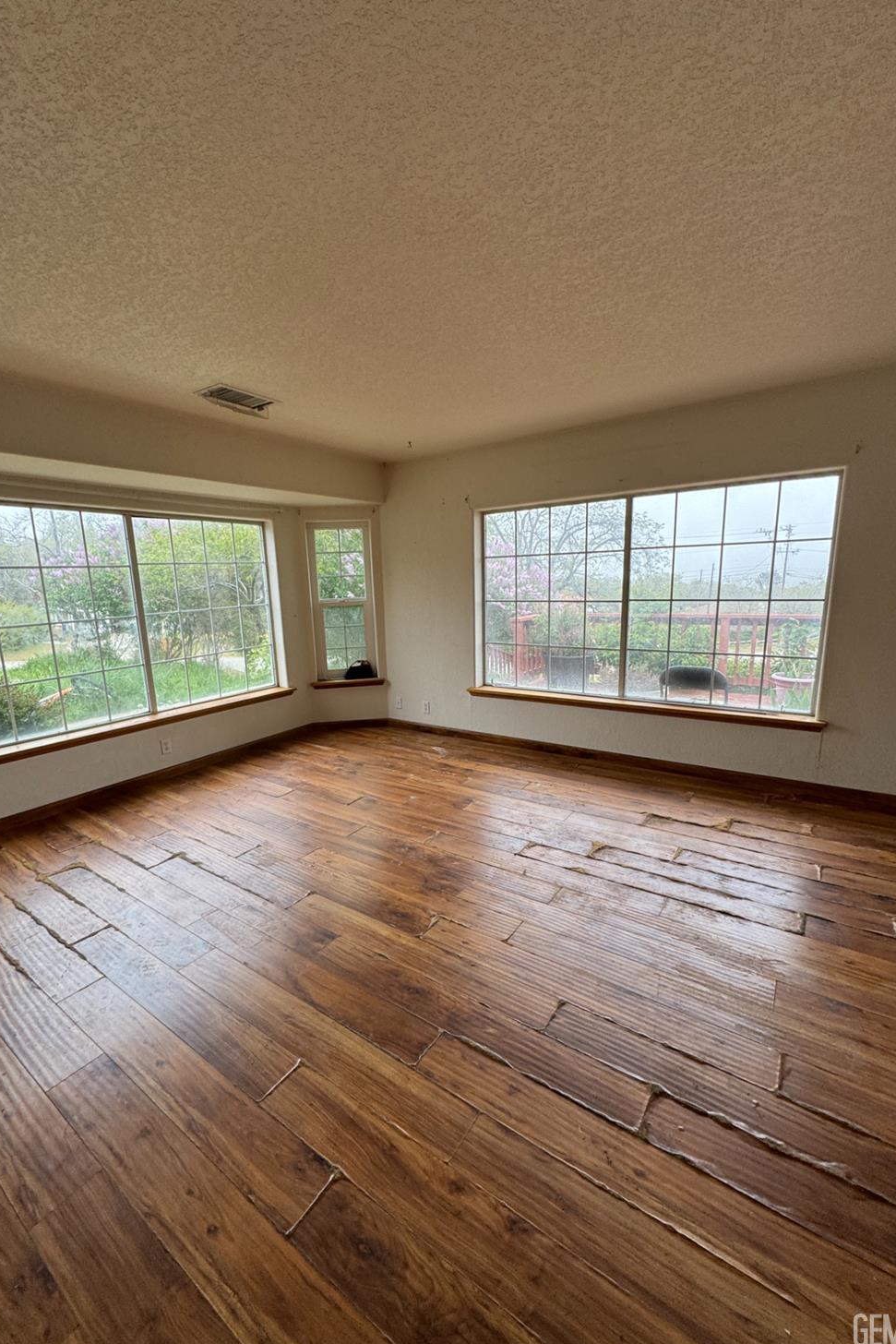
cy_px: 685
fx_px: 560
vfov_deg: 100.4
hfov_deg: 77.2
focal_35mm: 15
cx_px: 418
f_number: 2.2
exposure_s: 1/99
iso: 80
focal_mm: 2.22
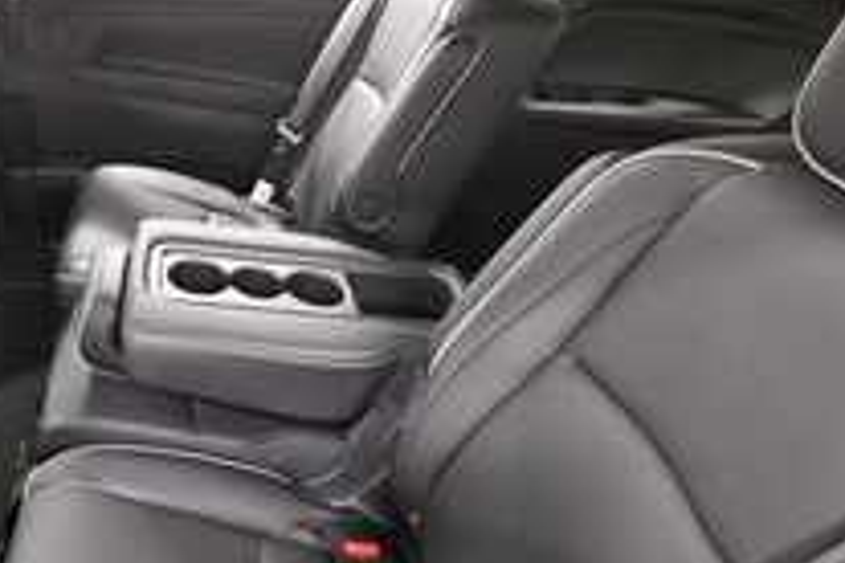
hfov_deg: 59.8
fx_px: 681
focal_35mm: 29
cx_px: 200
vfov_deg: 44.8
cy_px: 332
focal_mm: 10
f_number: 4
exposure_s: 1/60
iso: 3600
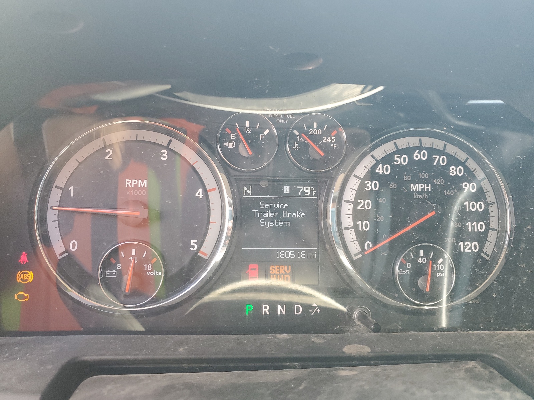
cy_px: 200
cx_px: 267
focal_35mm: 26
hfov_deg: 67.3
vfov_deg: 53.1
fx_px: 401
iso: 94
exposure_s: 1/120
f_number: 1.5
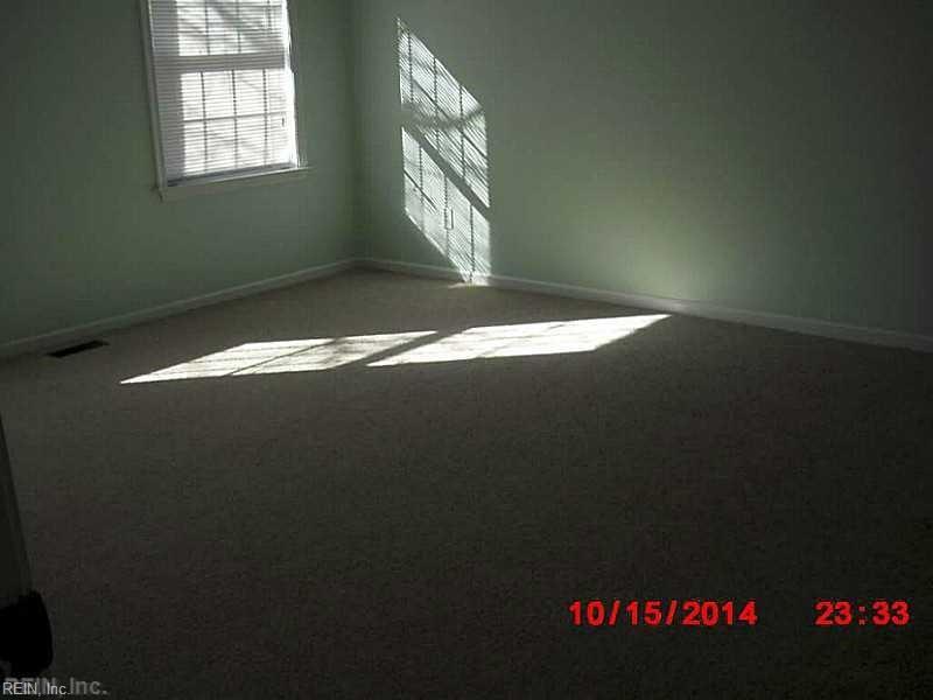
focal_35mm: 38
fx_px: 1024
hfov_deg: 49.0
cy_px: 350
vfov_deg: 37.7
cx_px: 466
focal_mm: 6.2
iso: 100
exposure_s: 1/125
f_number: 2.8
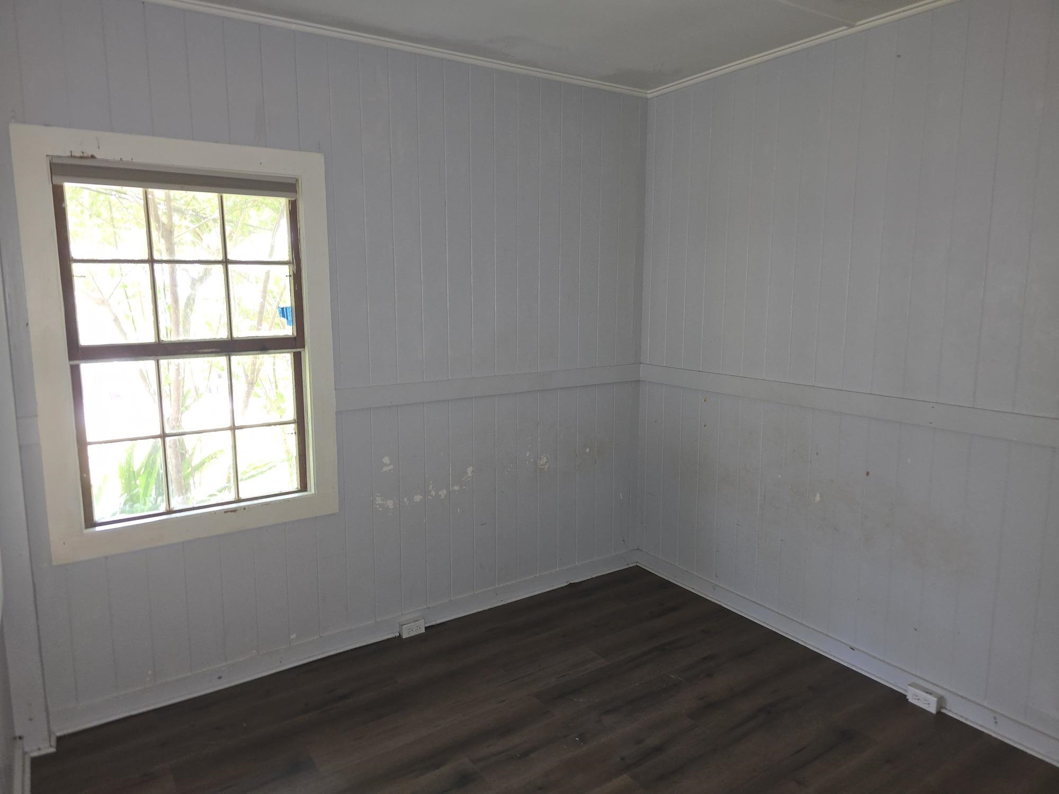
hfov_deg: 73.9
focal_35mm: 23
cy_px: 397
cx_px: 530
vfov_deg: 58.9
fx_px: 704
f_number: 1.7
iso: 125
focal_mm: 6.3
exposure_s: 1/20
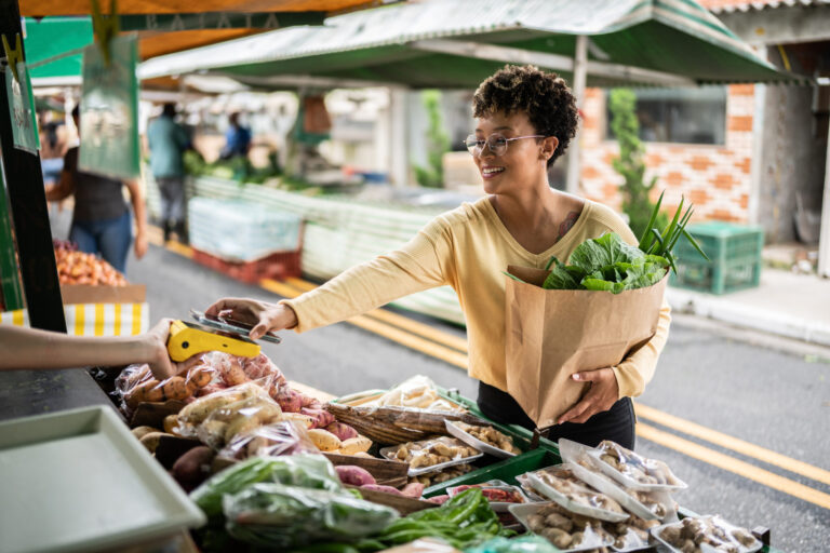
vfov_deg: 37.9
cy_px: 276
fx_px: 807
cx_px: 415
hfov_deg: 54.4
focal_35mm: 35
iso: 50
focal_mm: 35
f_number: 1.2
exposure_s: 1/500
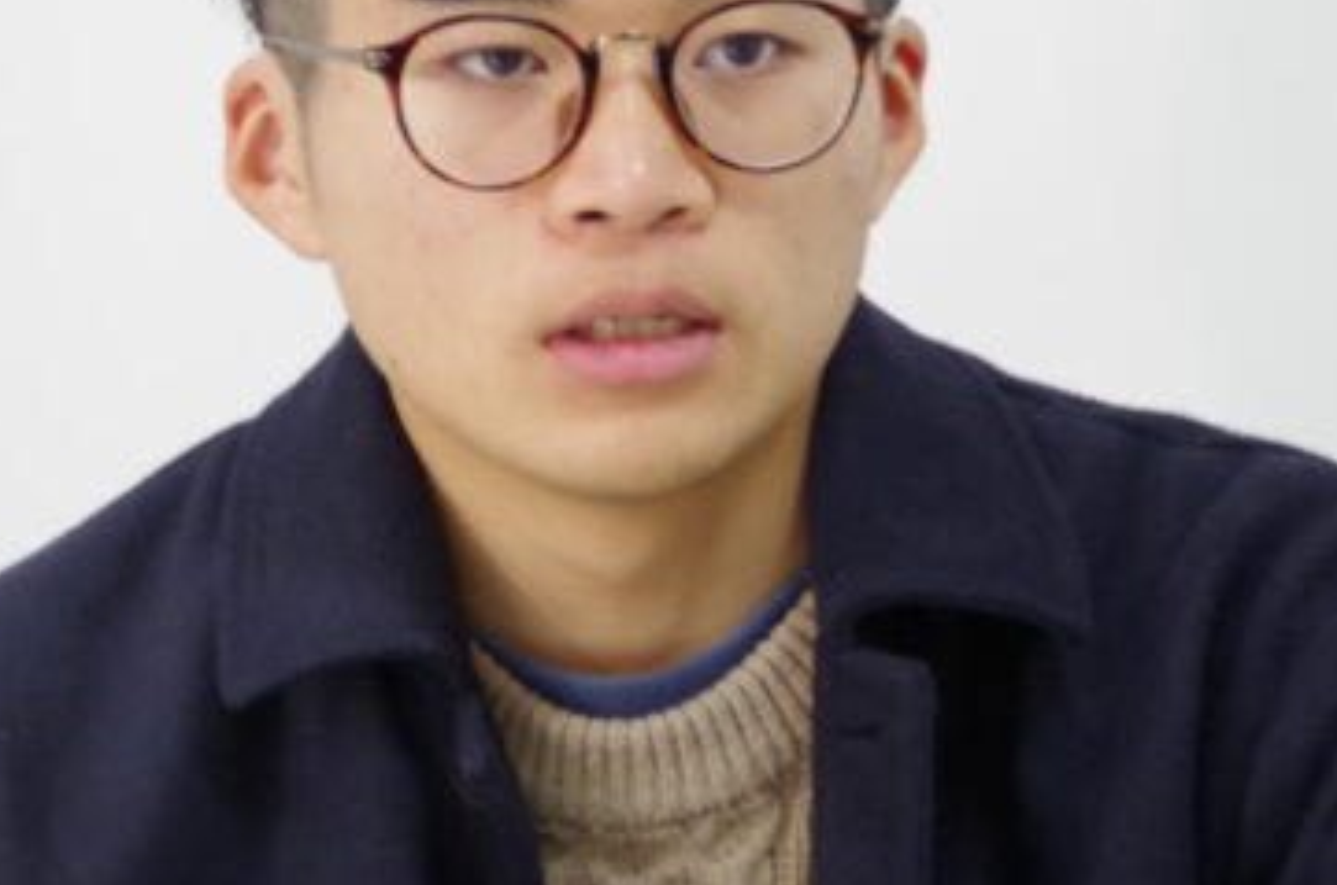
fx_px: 11080
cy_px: 294
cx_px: 459
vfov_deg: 4.6
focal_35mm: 299
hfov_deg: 6.9
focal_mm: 120
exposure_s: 1/20
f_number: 5.6
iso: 1600
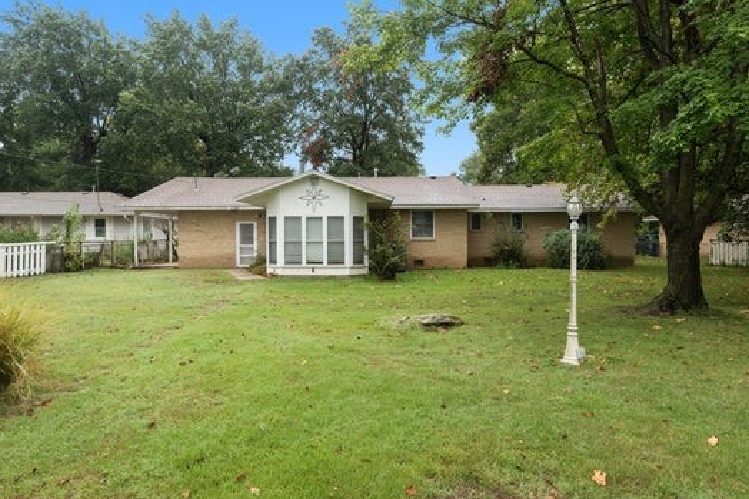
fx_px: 458
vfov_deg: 57.2
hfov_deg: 78.6
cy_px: 242
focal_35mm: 22
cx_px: 362
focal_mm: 16
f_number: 9
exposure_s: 1/60
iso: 250
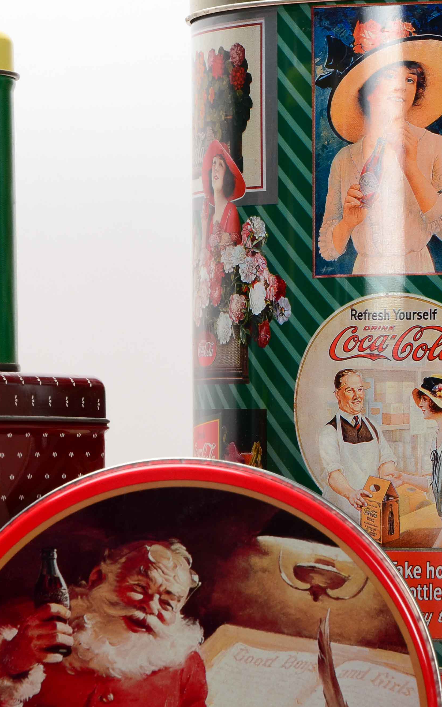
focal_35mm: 299
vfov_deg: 7.0
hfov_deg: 4.4
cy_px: 300
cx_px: 250
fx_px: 5763
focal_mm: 105
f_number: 16
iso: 200
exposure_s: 1/160
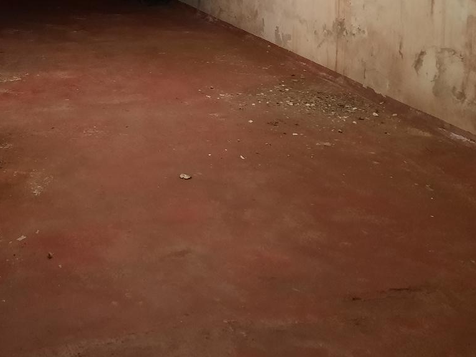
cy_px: 27
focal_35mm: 47
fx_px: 646
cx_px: 117
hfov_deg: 39.3
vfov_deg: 29.4
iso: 800
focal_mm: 4.6
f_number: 2
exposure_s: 1/20
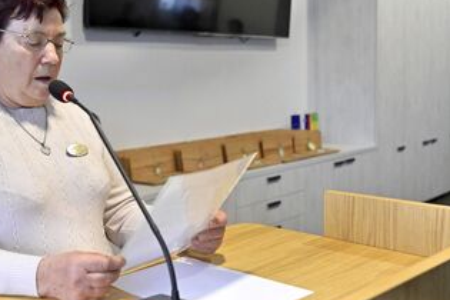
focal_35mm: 50
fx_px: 625
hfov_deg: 39.1
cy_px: 161
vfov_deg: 27.0
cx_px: 149
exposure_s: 1/200
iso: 5000
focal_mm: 35
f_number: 4.5
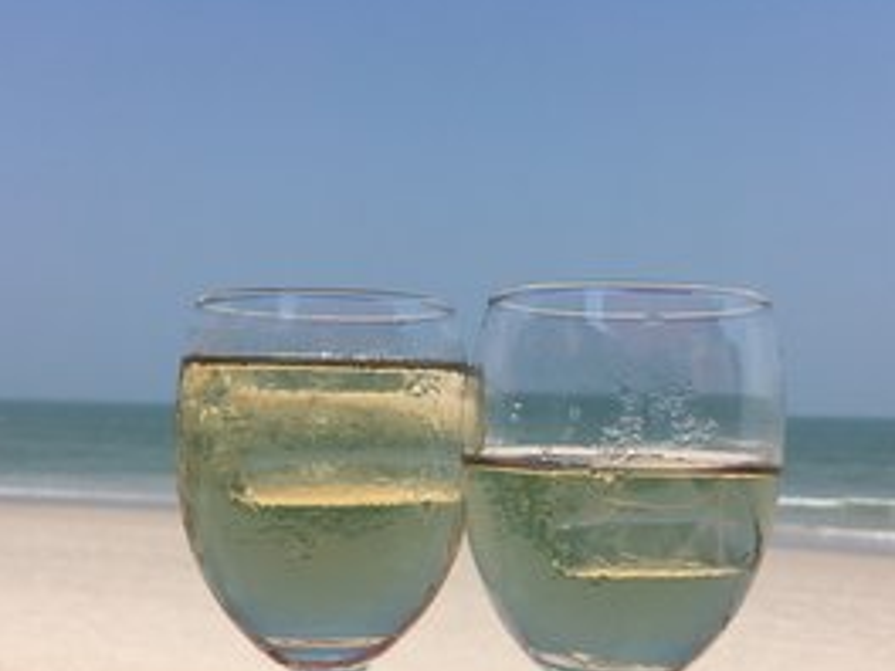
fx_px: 1138
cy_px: 491
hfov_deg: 42.9
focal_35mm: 44
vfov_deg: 32.3
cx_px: 448
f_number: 2.2
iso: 25
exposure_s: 1/2564
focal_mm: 4.15
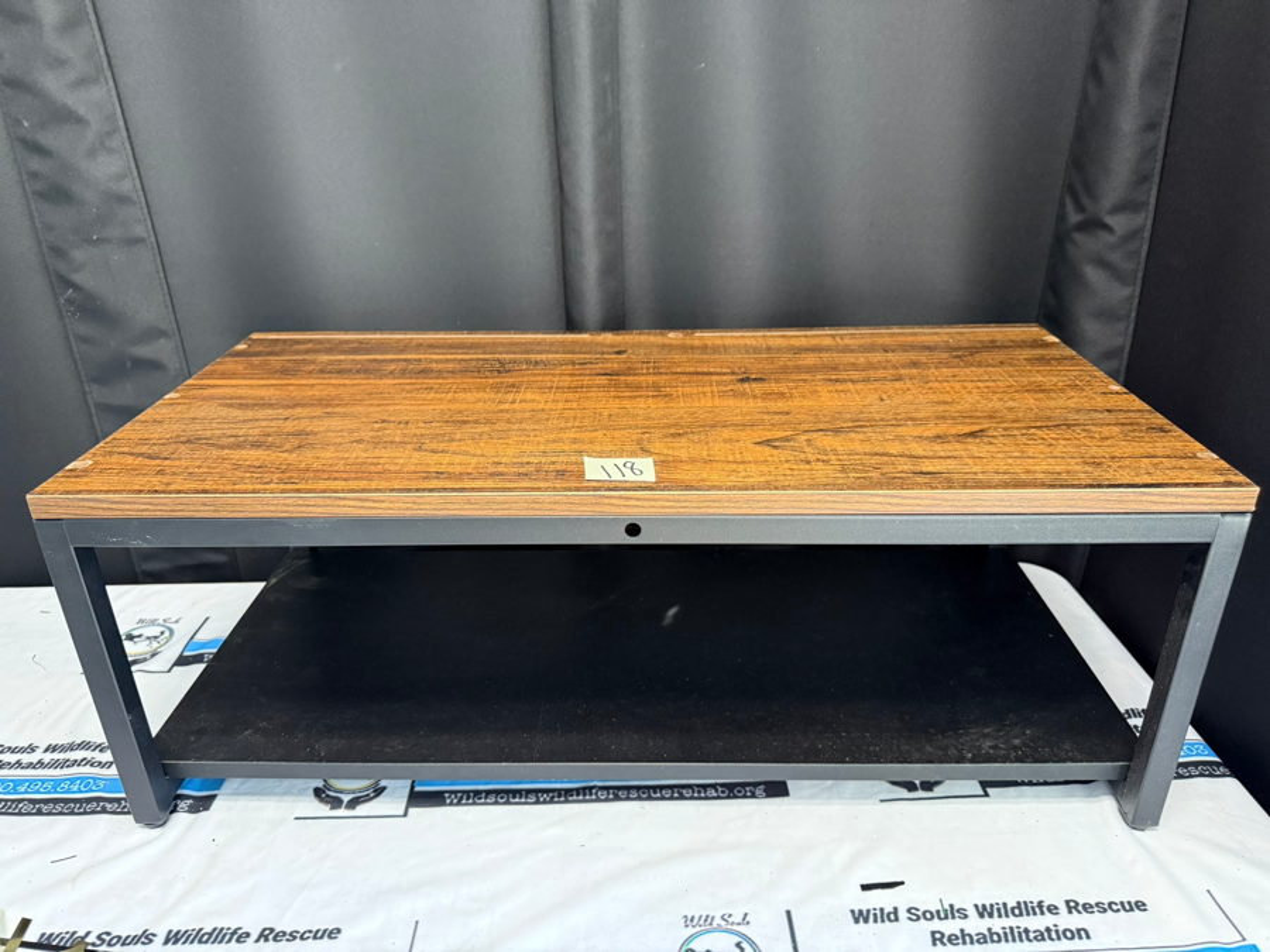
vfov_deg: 56.8
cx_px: 635
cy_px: 476
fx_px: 881
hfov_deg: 71.6
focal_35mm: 24
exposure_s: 1/60
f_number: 1.78
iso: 640
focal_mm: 6.76
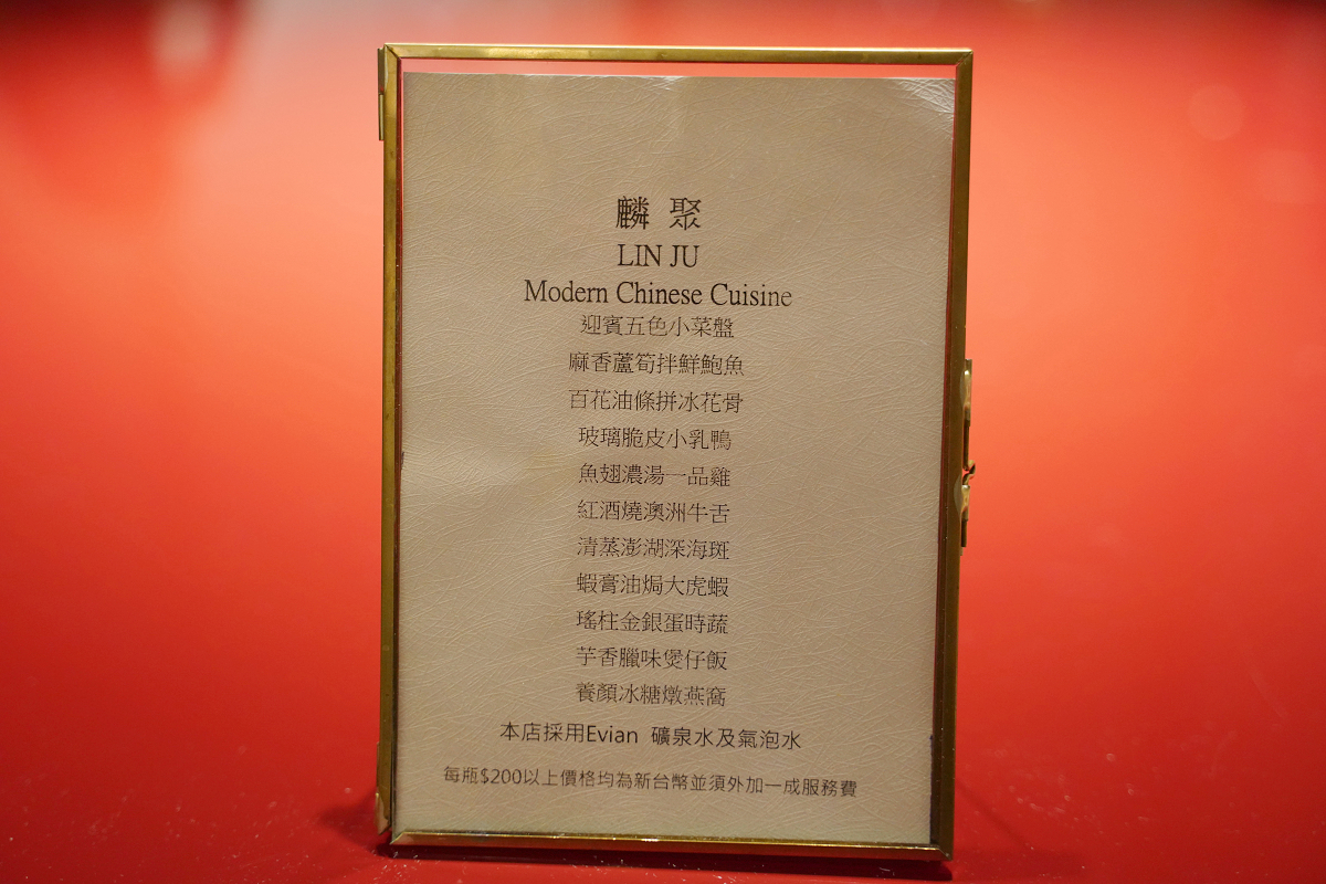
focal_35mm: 52
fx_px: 1915
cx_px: 663
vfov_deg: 26.0
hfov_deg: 38.2
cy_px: 442
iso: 3200
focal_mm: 52
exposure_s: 1/160
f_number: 2.8
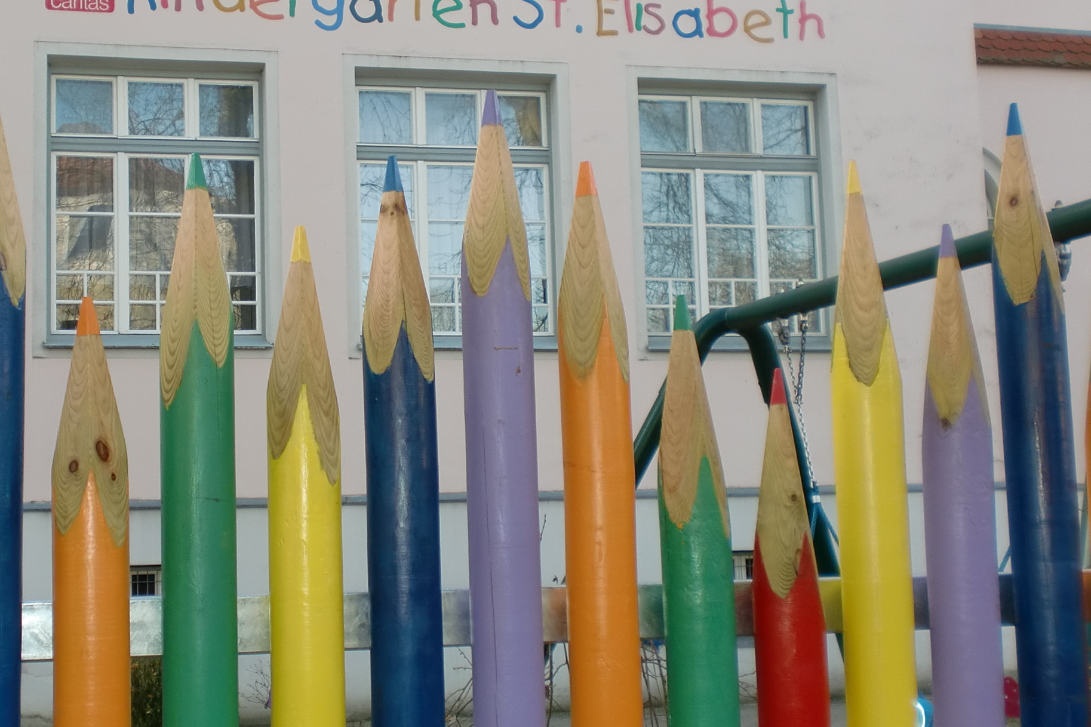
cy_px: 348
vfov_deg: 26.5
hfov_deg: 38.4
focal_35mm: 51
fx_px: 1545
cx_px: 345
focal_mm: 6.3
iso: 64
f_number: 3.1
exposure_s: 1/125
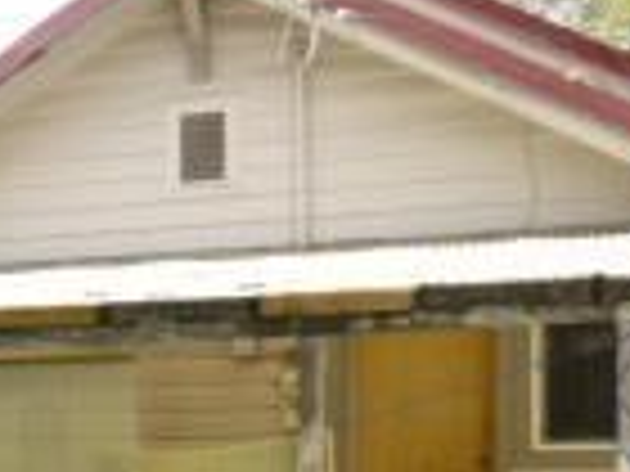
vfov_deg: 12.8
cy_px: 517
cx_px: -742
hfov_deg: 13.8
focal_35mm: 114
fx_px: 2075
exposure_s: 1/500
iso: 100
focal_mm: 4.5
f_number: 3.1
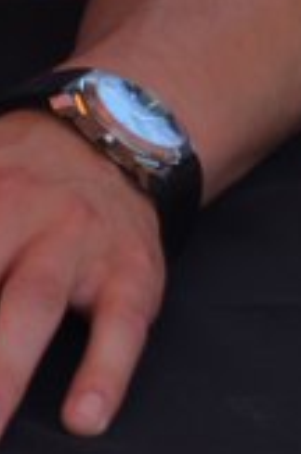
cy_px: -613
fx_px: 7653
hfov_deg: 2.2
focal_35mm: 608
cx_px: -199
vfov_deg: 3.4
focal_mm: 55
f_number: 7.1
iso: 200
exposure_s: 1/200
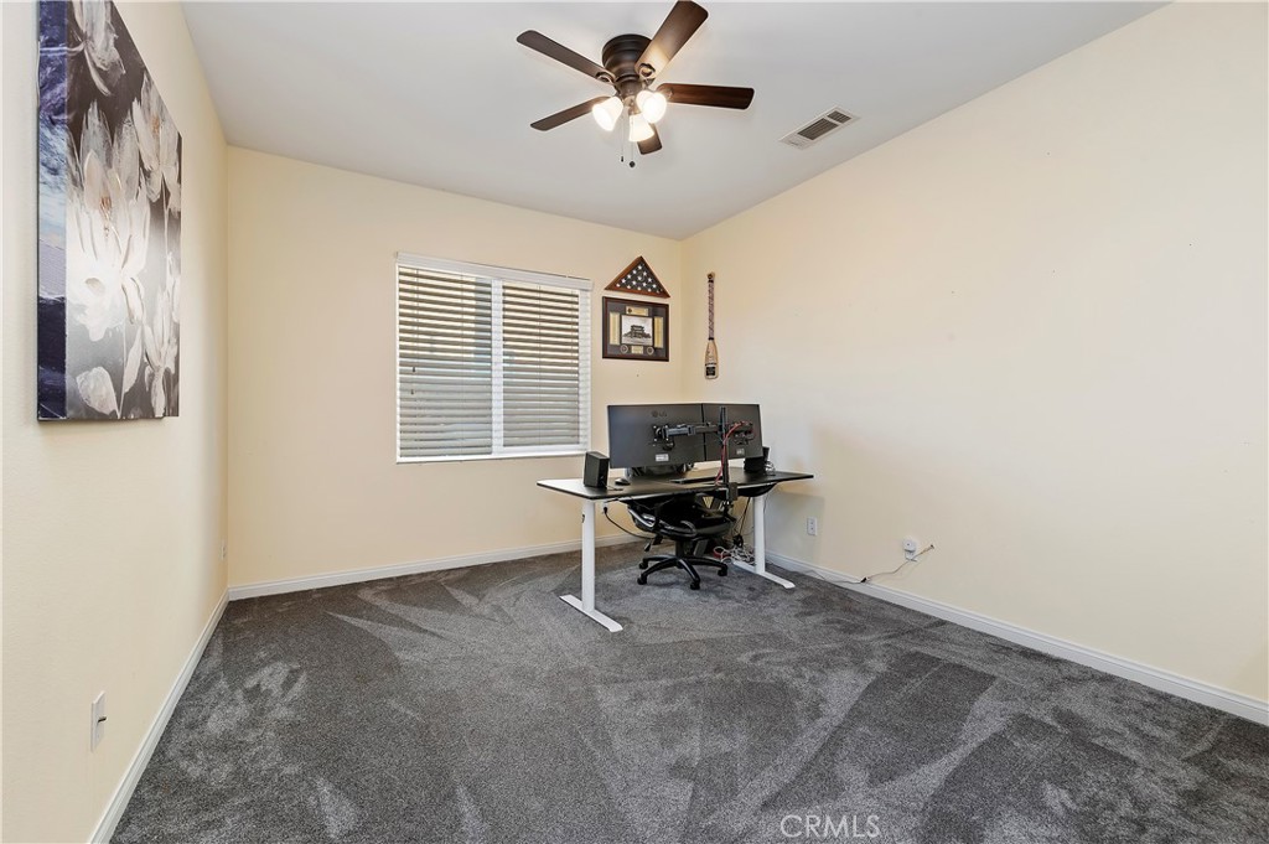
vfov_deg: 81.1
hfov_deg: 104.3
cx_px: 634
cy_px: 422
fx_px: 493
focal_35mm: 14
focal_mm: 14
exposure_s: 1/5
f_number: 10
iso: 500
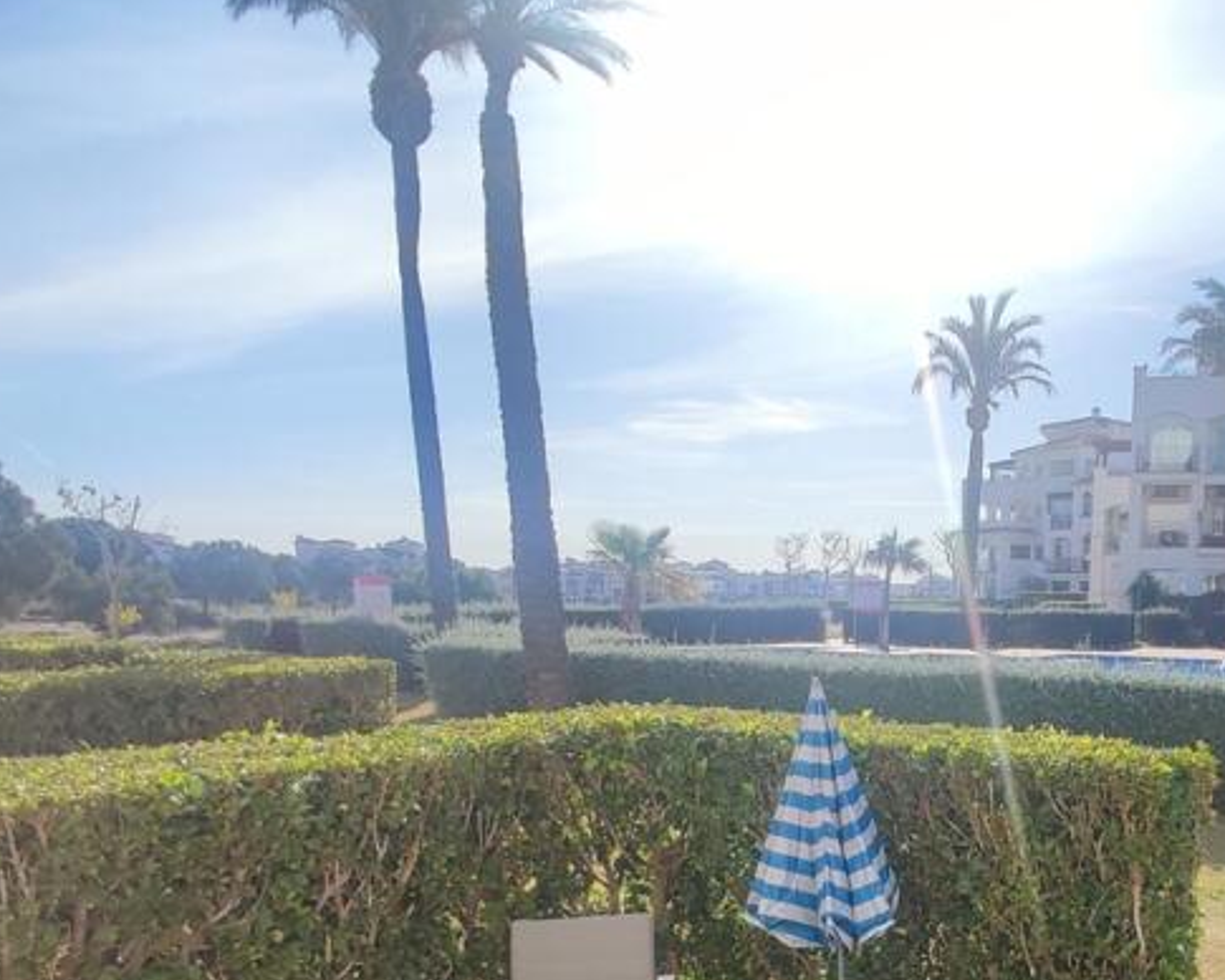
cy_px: 820
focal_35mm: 33
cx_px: 929
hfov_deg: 51.7
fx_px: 1196
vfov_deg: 42.0
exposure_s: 1/2493
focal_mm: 1.65
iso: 50
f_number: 2.2
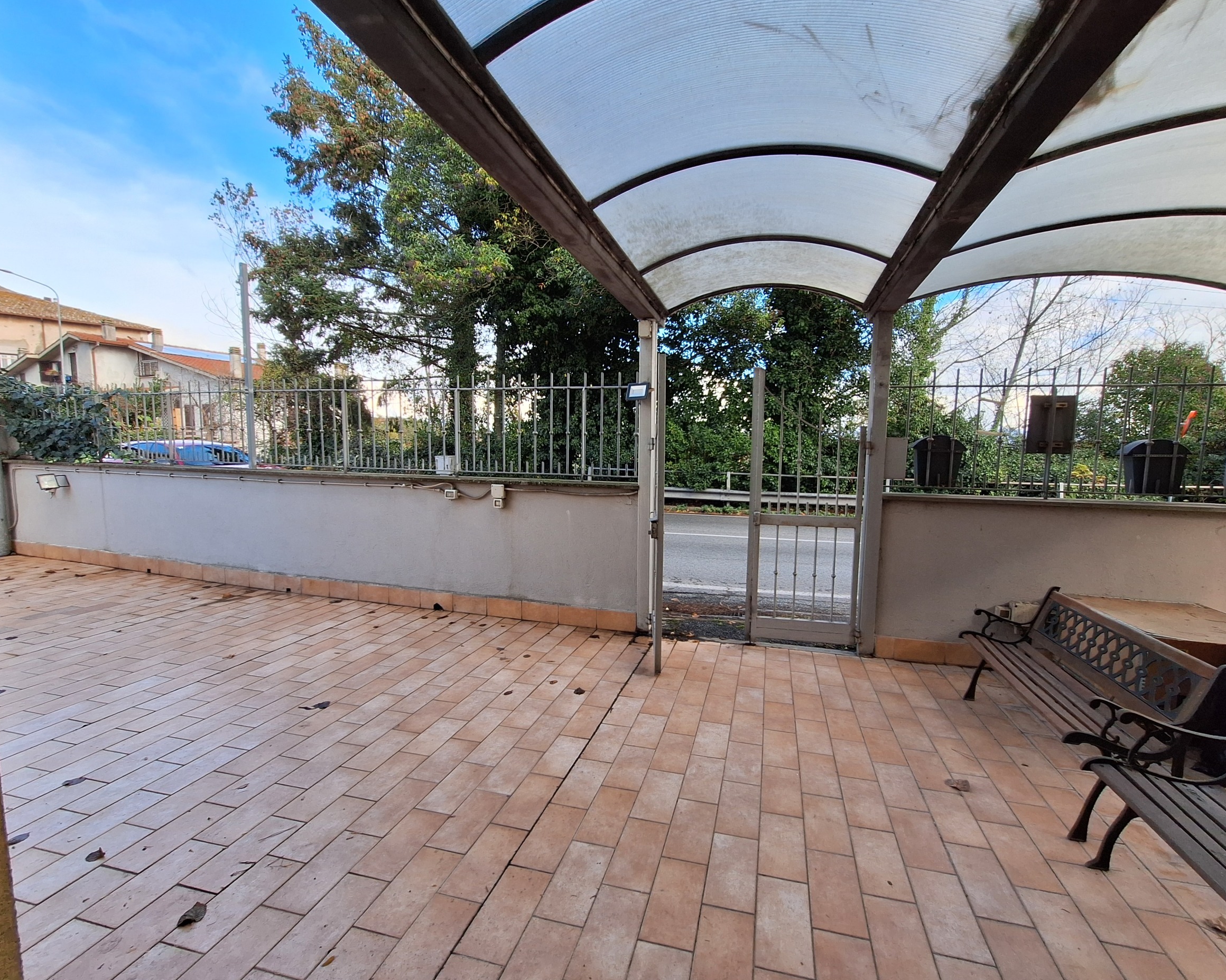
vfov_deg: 88.0
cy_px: 491
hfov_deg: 100.6
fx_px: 508
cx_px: 647
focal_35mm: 14
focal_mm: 1.74
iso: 40
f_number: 2.2
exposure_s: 1/385
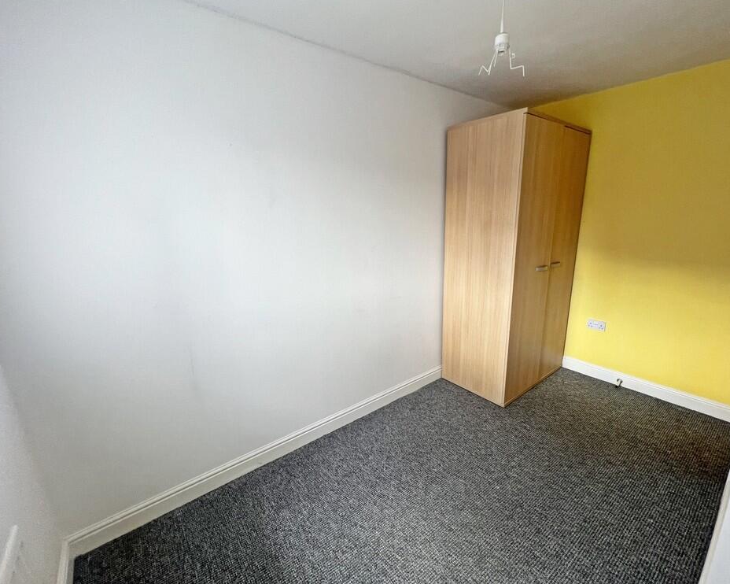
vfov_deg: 88.0
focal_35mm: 14
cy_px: 296
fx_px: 302
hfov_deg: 100.5
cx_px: 396
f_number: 1.8
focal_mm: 1.57
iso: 80
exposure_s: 1/99
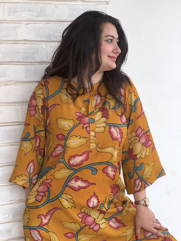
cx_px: 90
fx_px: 537
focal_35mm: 77
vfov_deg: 25.3
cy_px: 120
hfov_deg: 19.1
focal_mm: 9
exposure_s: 1/99
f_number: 2.8
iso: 50
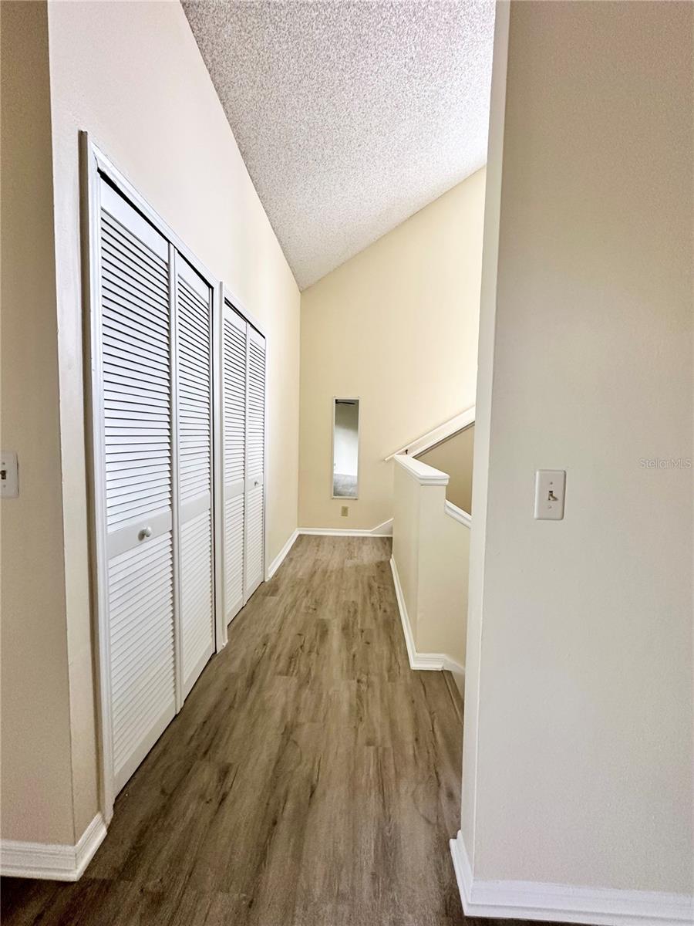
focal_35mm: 14
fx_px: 374
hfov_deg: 85.7
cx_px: 347
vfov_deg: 102.1
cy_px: 463
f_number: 2.2
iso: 250
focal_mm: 2.22
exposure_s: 1/60
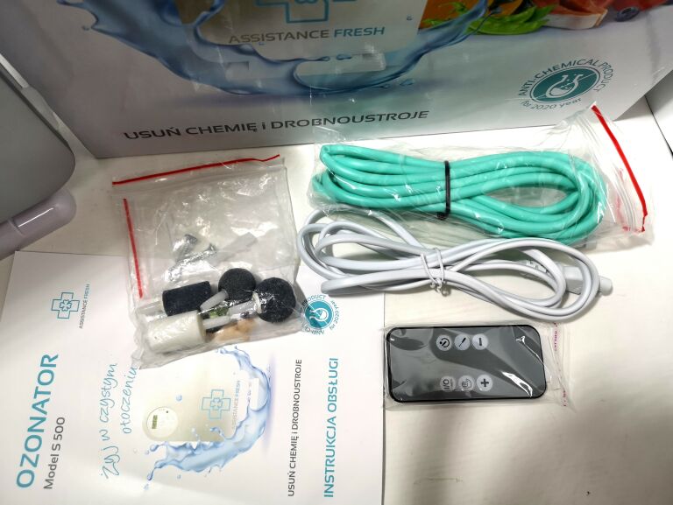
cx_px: 336
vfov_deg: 51.4
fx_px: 525
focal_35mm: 27
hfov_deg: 65.3
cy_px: 252
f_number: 1.8
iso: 50
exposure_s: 1/100
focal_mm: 5.58
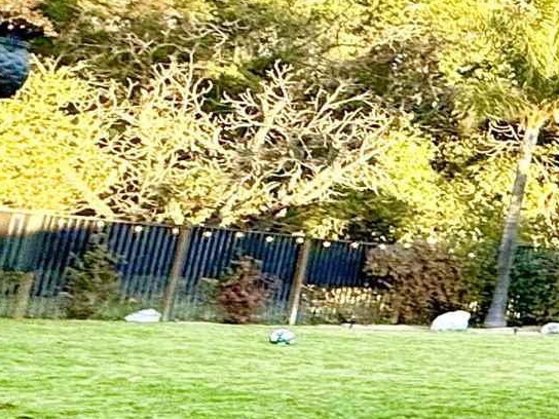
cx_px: 1506
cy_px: 127
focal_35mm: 79
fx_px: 1276
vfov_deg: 18.6
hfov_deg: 13.1
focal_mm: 2.22
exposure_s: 1/226
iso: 64
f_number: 2.2
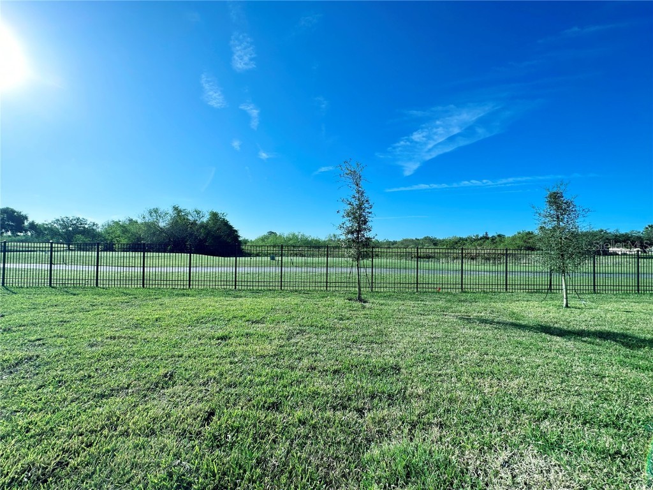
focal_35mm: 14
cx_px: 326
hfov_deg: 102.1
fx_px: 264
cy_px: 245
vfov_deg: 85.7
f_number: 2.2
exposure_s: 1/1014
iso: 40
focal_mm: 2.22
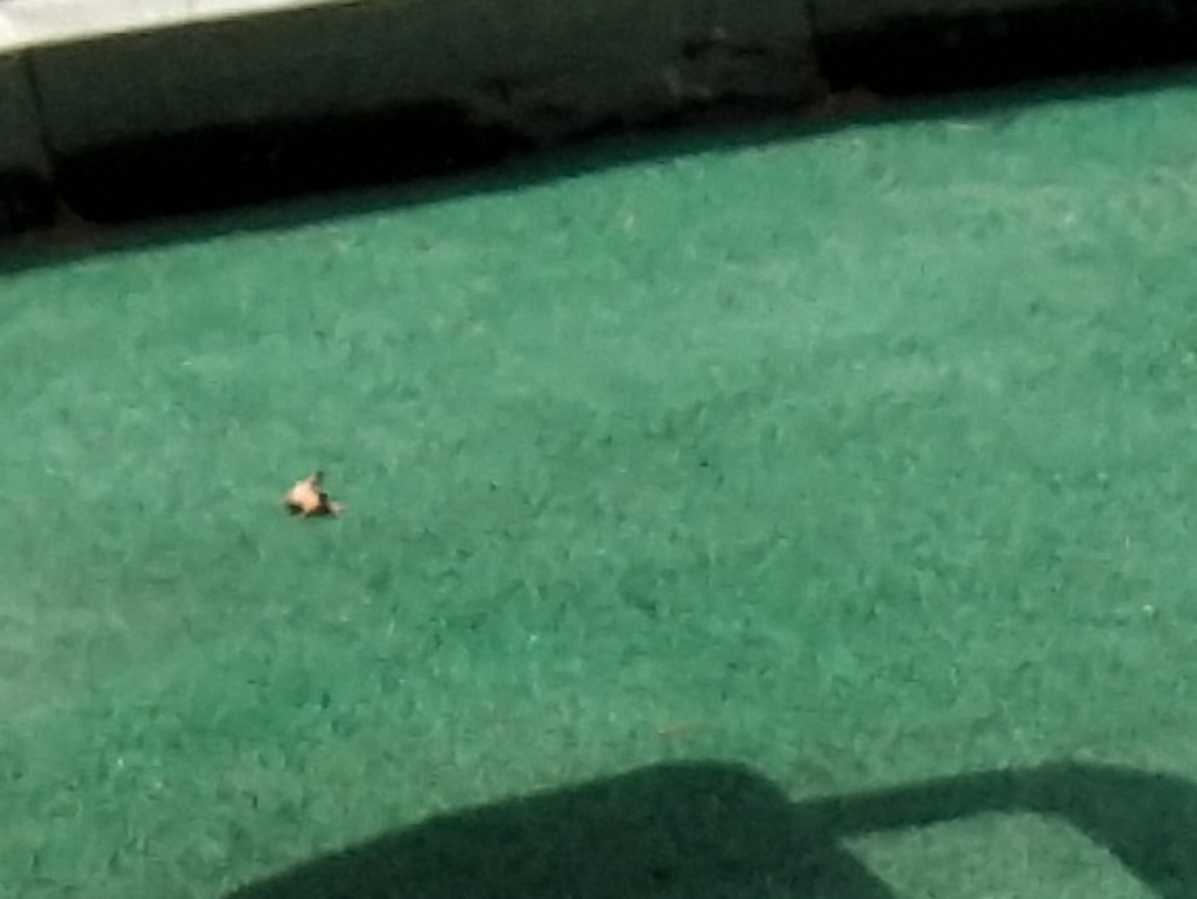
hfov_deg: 8.1
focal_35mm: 223
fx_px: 7714
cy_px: 2382
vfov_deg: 6.3
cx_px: 3050
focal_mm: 3.69
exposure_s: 1/918
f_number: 2.2
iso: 50
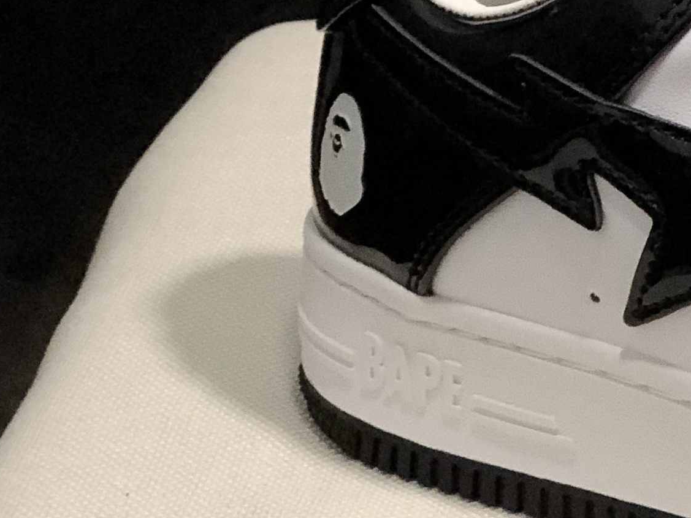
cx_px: 1188
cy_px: -56
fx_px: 4072
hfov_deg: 9.3
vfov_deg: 7.2
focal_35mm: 204
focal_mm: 6.6
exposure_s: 1/30
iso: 64
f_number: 2.8
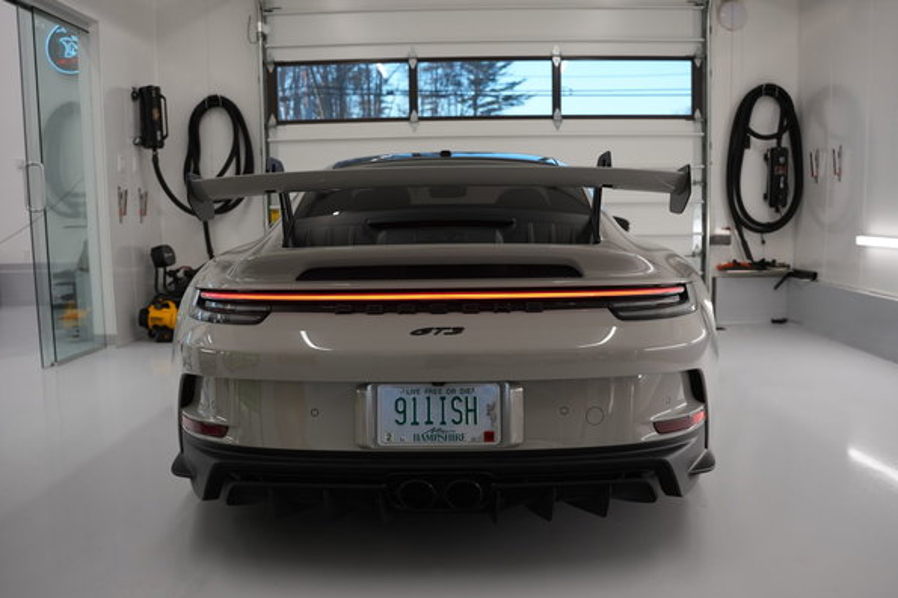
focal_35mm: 31
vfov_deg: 42.3
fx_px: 773
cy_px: 314
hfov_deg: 60.3
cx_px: 456
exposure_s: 1/125
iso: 320
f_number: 2.8
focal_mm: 24
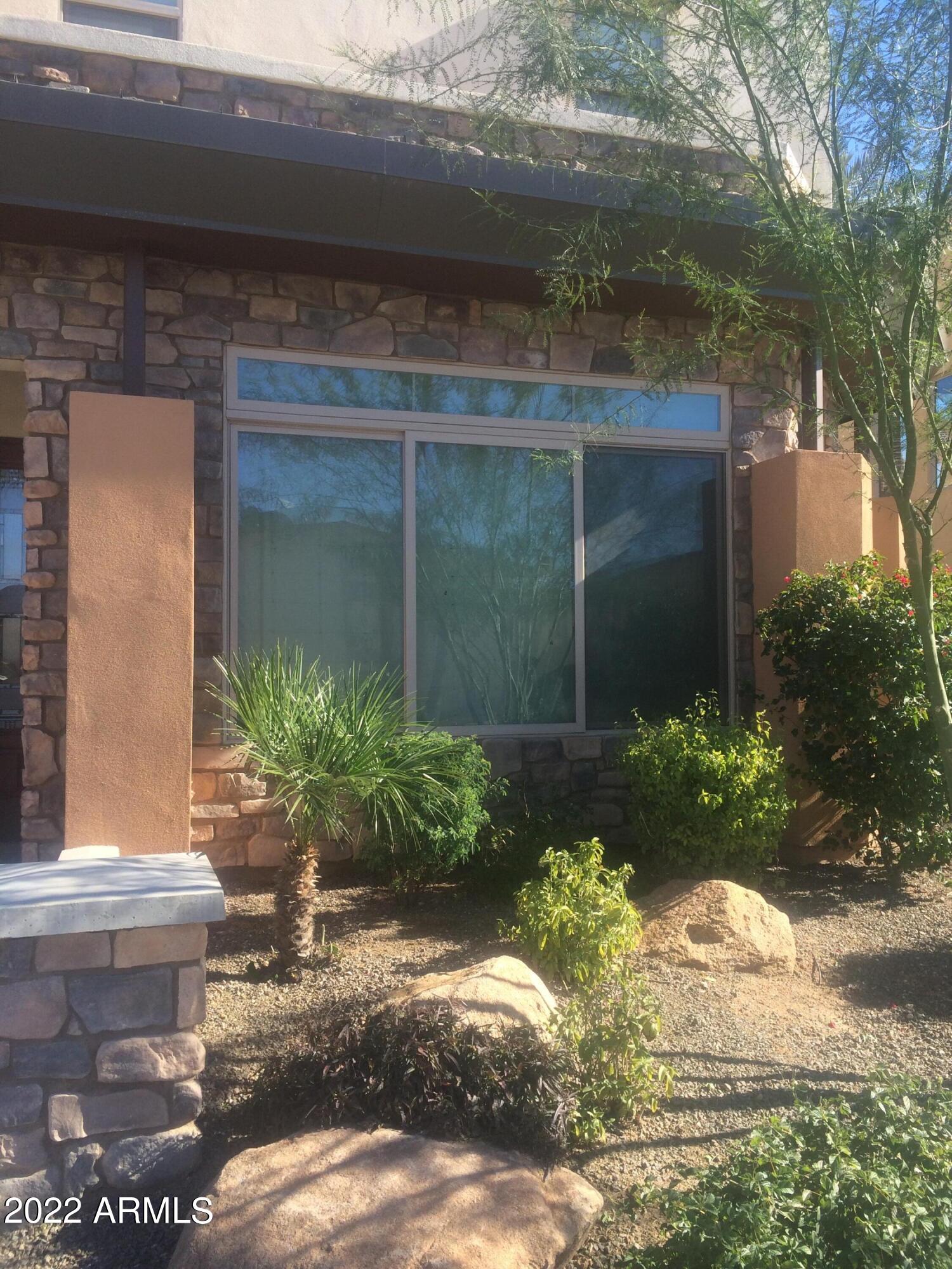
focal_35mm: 29
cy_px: 634
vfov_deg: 61.7
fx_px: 1063
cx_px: 476
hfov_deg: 48.2
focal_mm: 4.15
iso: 32
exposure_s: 1/622
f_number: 2.2
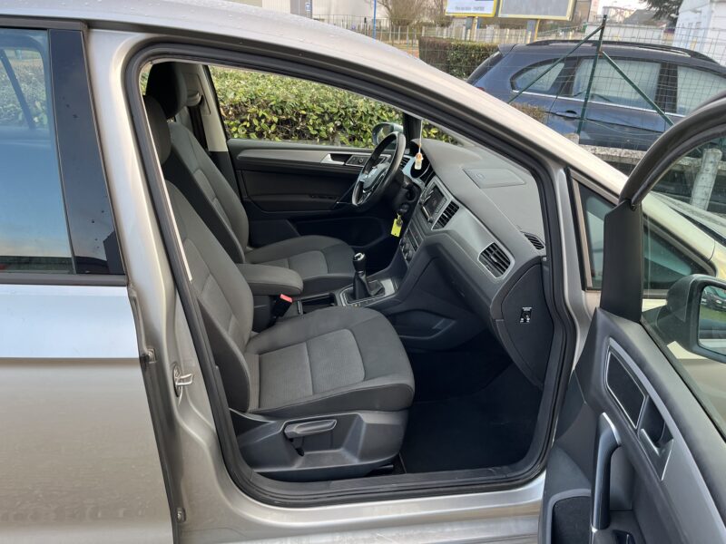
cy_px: 272
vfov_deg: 53.1
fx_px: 545
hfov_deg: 67.3
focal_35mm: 26
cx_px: 363
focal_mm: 5.1
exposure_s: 1/121
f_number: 1.6
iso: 125
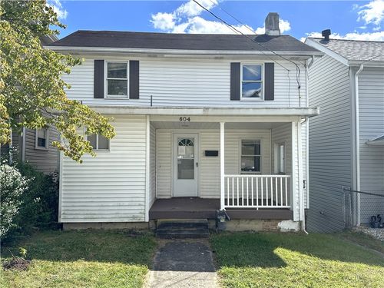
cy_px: 144
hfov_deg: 71.6
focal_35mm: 24
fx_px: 266
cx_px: 192
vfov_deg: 56.8
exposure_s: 1/3058
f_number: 1.78
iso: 80
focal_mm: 6.86
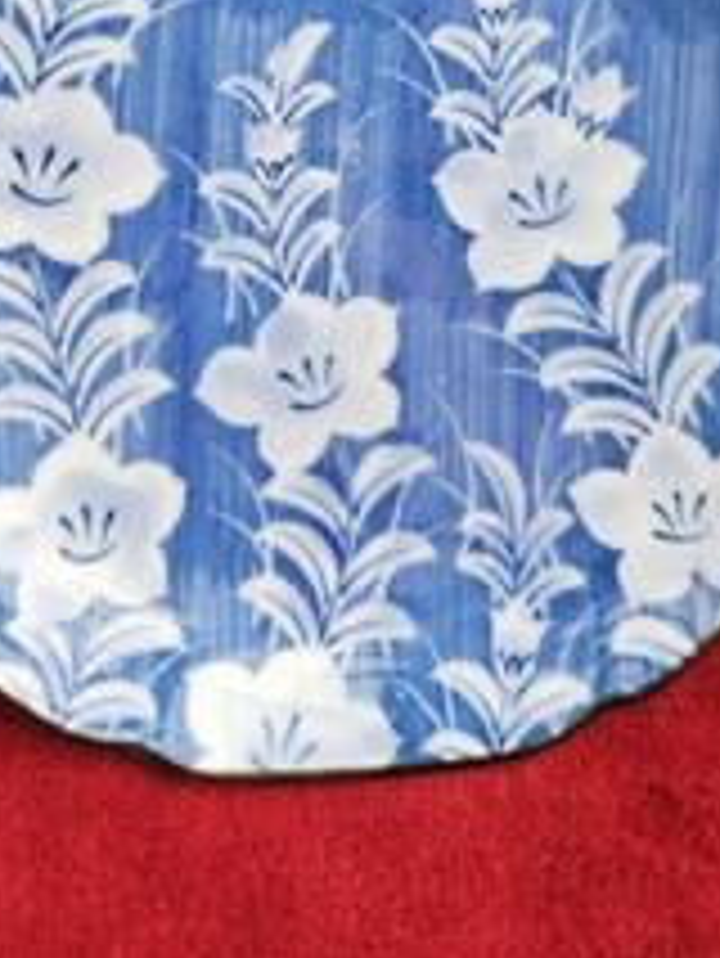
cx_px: 356
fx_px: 1136
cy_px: 108
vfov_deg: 42.3
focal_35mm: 41
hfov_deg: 35.2
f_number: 1.8
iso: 100
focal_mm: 5.4
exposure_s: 1/180
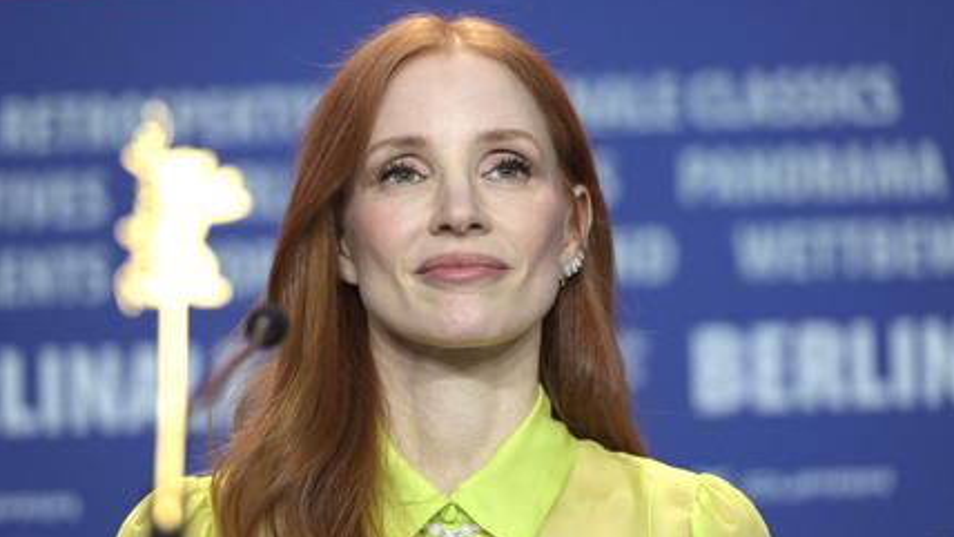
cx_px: 465
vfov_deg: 5.7
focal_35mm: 215
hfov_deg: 10.0
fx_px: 5440
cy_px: 323
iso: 2000
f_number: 4
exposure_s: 1/320
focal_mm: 195
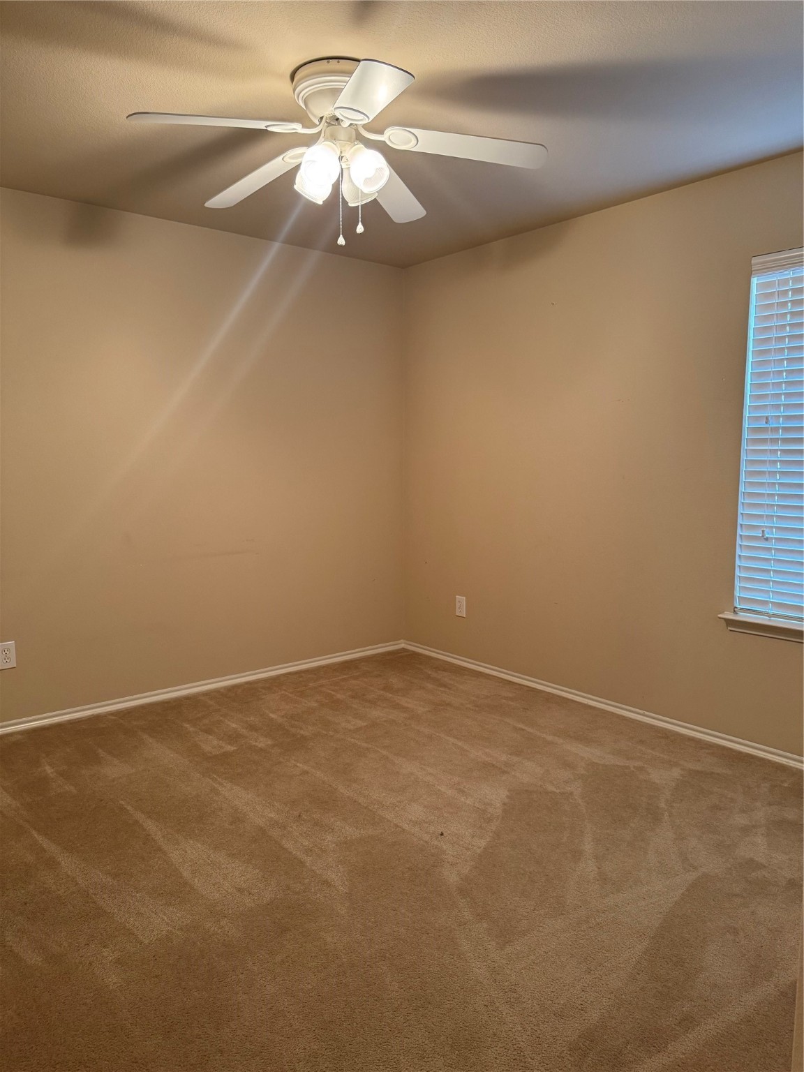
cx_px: 402
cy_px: 536
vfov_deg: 71.6
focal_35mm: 24
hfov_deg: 56.8
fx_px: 743
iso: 320
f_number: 1.78
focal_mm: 6.76
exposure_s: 1/60
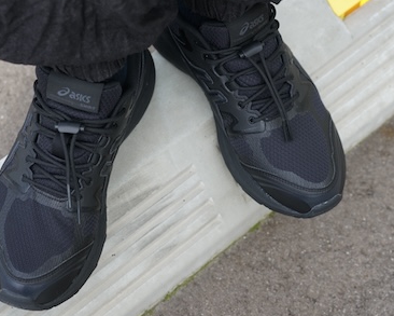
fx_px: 1166
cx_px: 192
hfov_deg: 19.2
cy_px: 146
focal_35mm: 100
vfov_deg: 15.4
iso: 100
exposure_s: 1/250
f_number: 5
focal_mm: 65
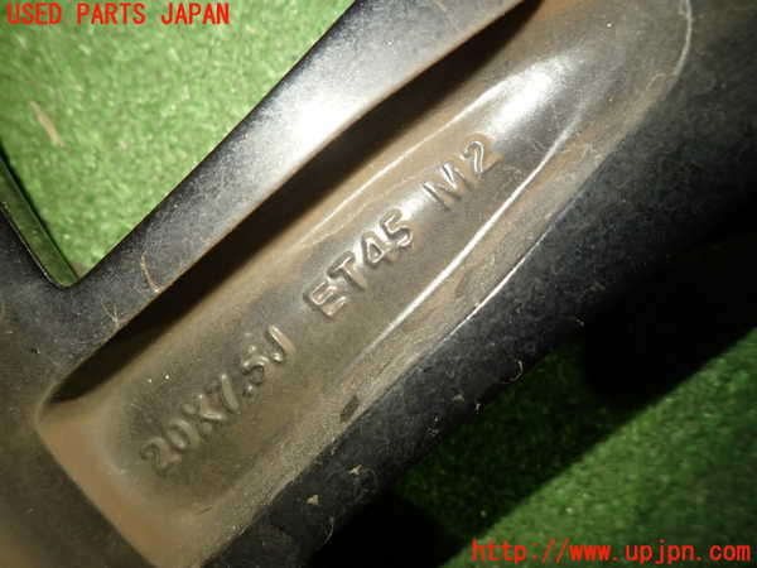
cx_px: 378
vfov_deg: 54.9
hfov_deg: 69.4
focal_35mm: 25
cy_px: 284
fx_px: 547
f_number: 2
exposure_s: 1/30
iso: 320
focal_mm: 4.5
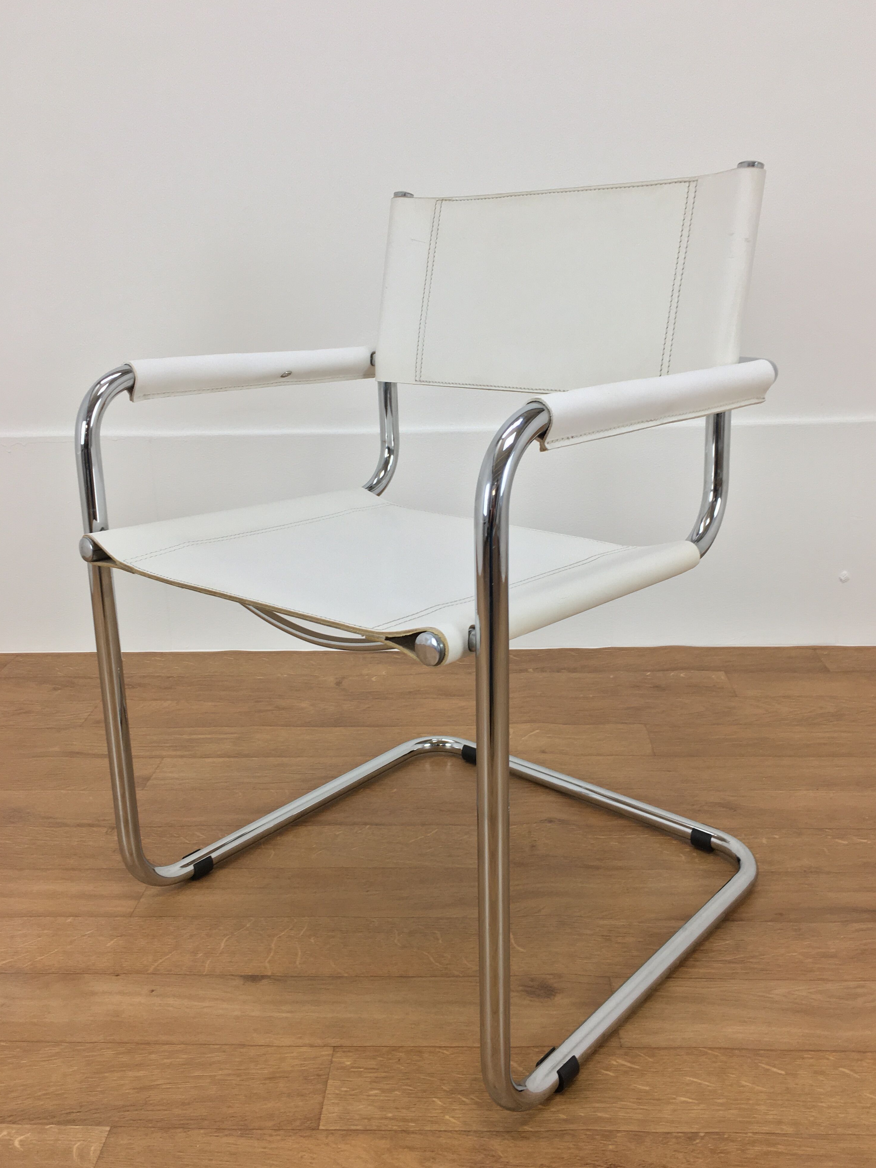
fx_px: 1012
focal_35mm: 30
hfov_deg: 46.8
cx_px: 447
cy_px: 588
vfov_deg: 60.0
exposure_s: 1/33
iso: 32
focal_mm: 4.15
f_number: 2.2
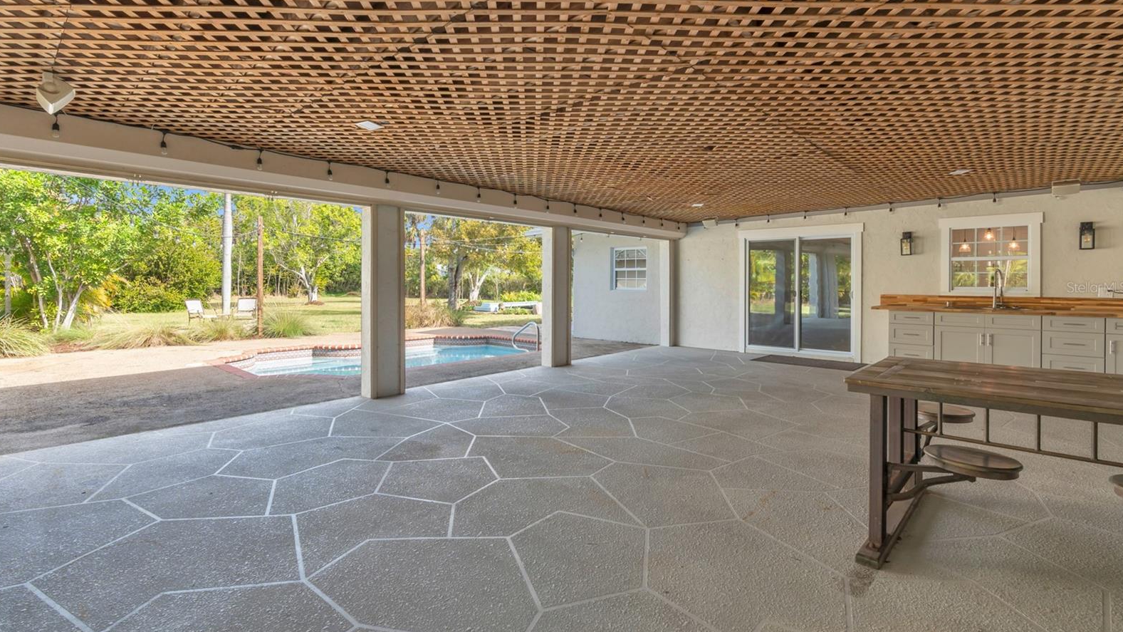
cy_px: 287
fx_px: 506
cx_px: 560
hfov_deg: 95.9
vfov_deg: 63.8
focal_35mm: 17
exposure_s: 1/25
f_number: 9
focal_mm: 16
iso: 200
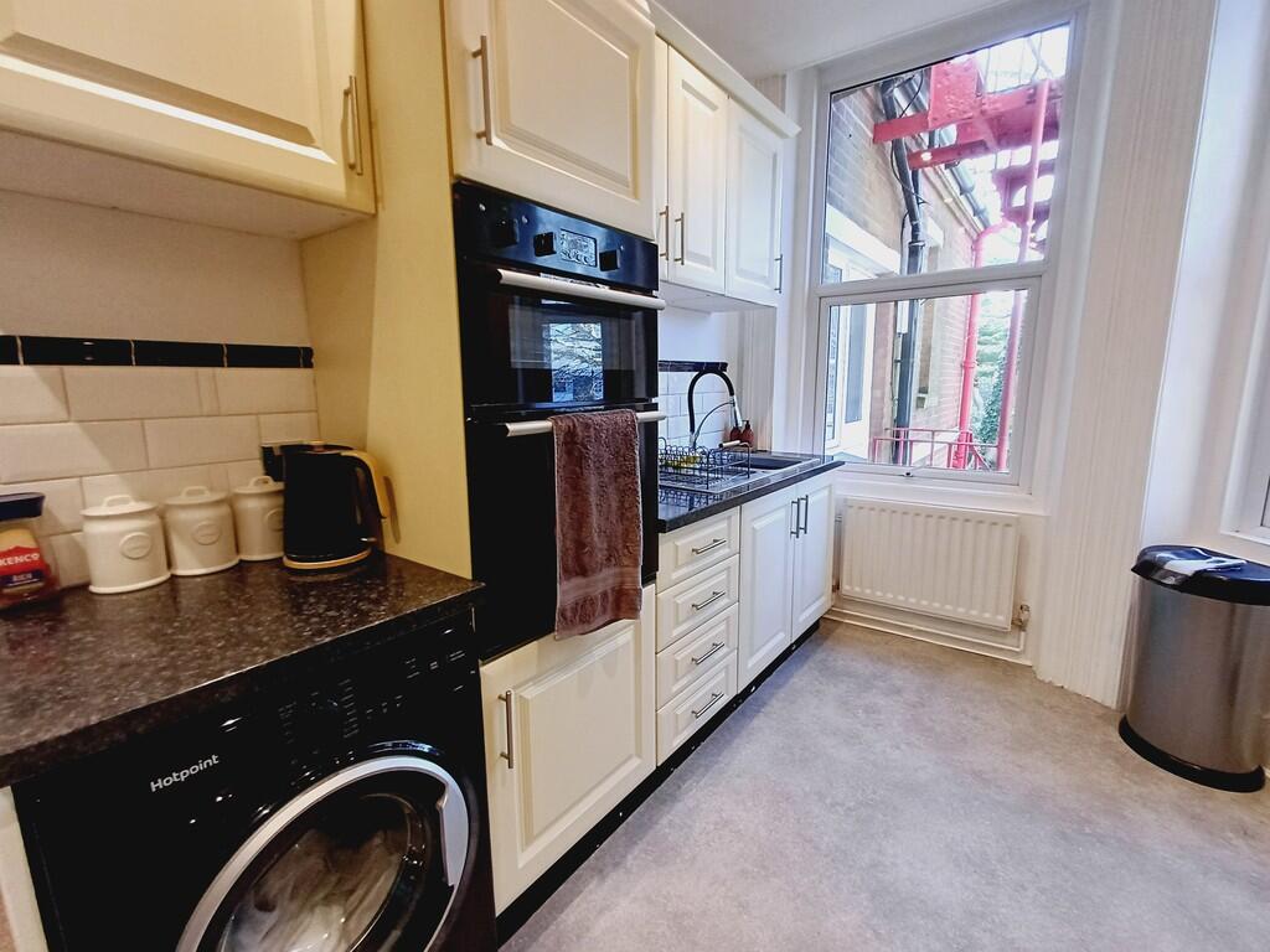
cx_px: 635
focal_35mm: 16
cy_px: 476
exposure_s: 1/50
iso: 125
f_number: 2.2
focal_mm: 1.64
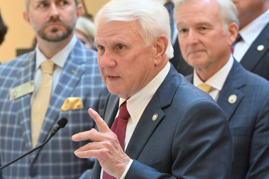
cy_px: 77
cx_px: 128
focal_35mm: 323
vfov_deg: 4.3
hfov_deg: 6.4
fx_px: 2413
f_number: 5.6
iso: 11400
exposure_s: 1/60
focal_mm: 170
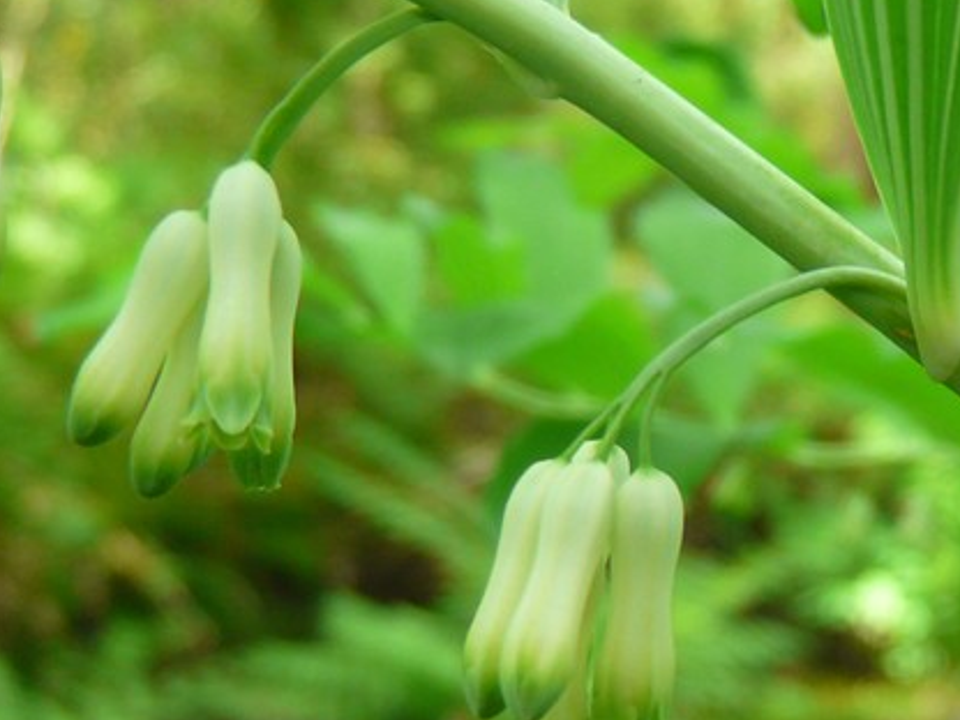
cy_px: 630
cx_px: 968
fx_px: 3134
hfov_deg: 17.0
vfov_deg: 13.0
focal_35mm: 113
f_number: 3.2
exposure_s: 1/40
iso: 160
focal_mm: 7.9
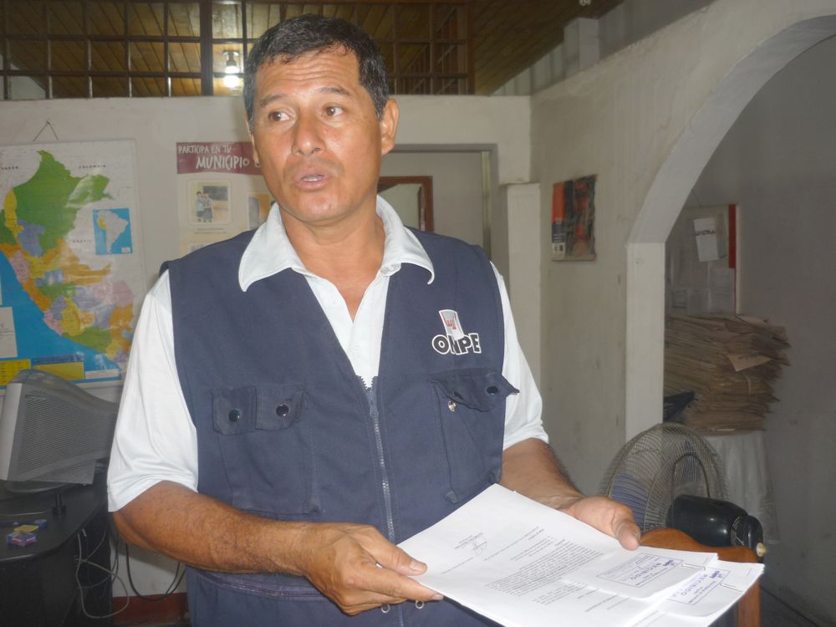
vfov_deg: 42.9
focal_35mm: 33
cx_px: 418
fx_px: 797
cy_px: 314
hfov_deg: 55.4
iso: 100
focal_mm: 5.5
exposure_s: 1/30
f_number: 2.8
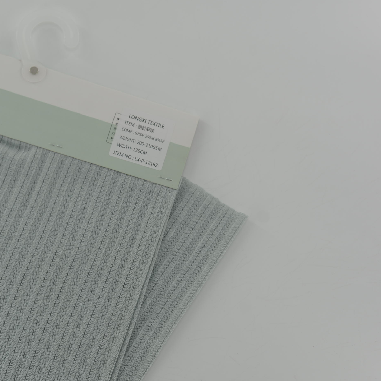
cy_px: 201
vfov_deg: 25.0
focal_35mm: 69
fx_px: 859
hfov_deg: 24.9
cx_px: 131
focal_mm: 50
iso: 100
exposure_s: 1/320
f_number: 3.5
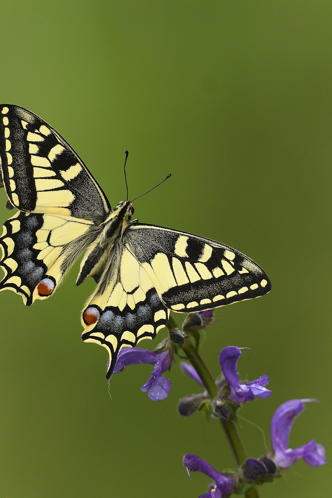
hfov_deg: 1.7
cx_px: 150
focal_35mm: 820
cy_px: 251
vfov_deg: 2.5
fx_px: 11340
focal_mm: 400
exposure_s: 1/1000
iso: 1600
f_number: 6.3
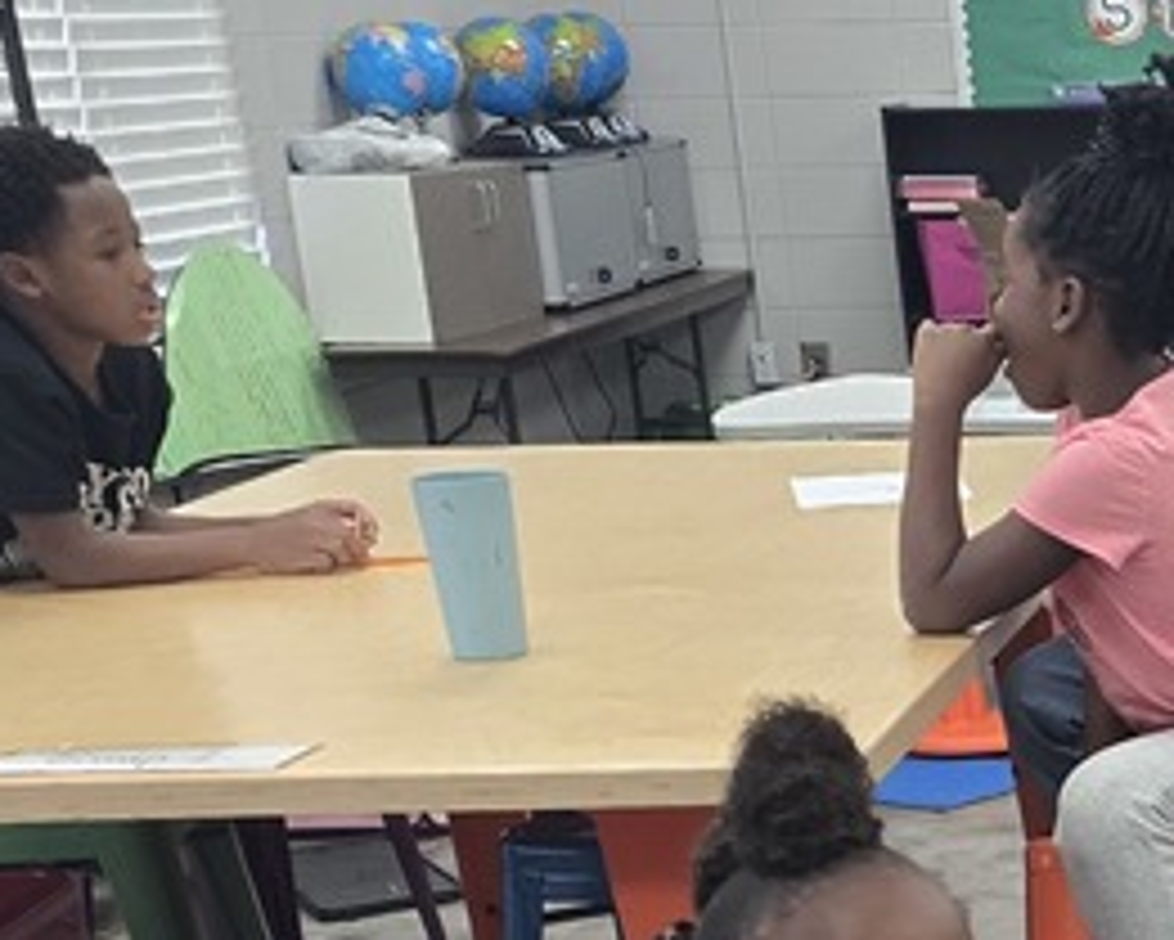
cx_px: 1606
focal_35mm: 88
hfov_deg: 19.7
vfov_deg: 16.2
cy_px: 1349
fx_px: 3059
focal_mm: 6.3
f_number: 1.7
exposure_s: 1/120
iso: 125
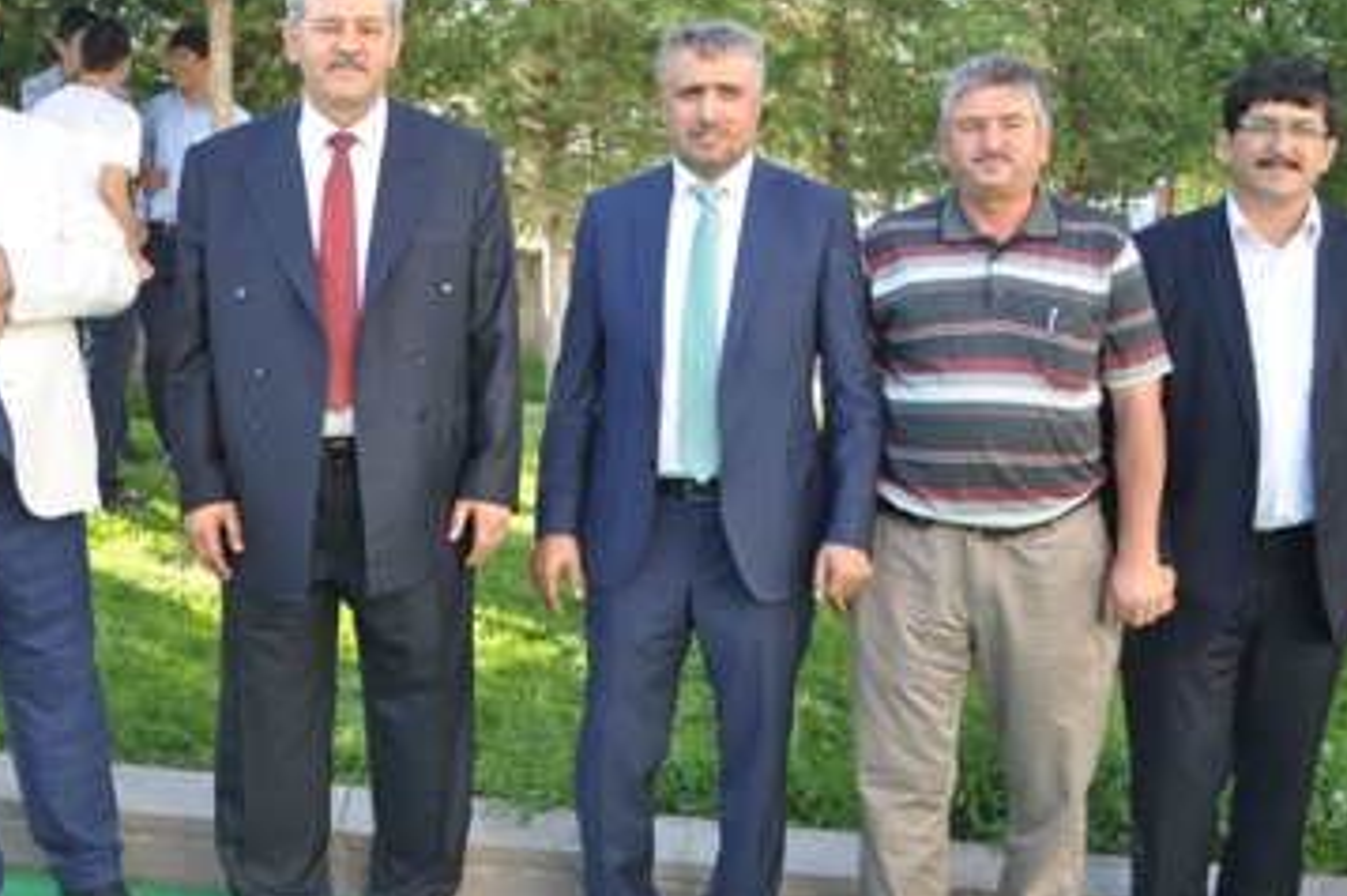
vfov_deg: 29.8
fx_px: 1682
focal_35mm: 45
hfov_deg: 43.6
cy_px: 388
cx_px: 606
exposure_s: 1/125
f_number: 5.6
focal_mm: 24
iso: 200
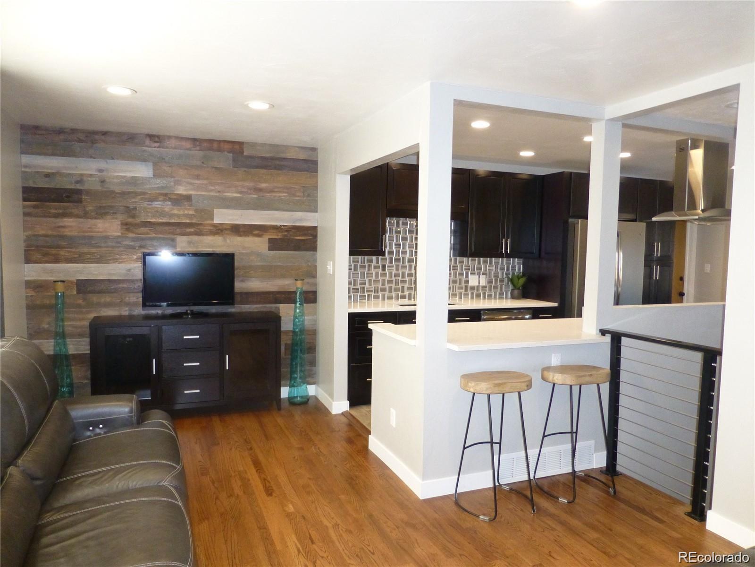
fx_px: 523
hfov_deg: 71.6
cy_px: 284
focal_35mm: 24
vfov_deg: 56.8
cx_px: 378
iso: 500
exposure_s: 1/60
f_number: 3.3
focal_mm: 4.3
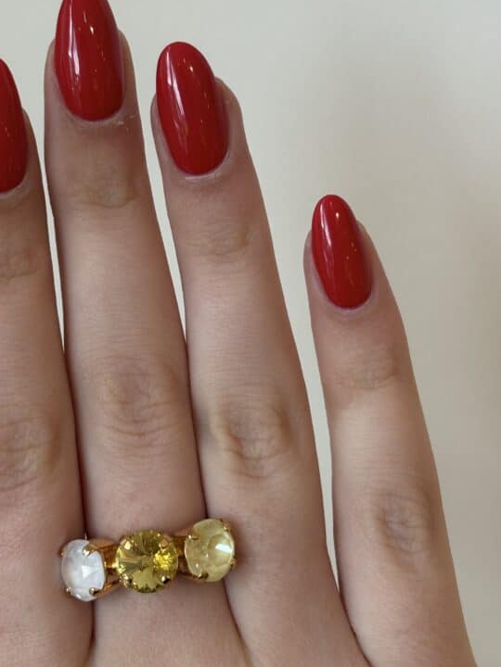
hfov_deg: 19.8
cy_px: 328
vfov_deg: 26.3
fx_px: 1428
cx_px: 156
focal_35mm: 74
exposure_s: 1/100
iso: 25
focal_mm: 5.96
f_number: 1.6
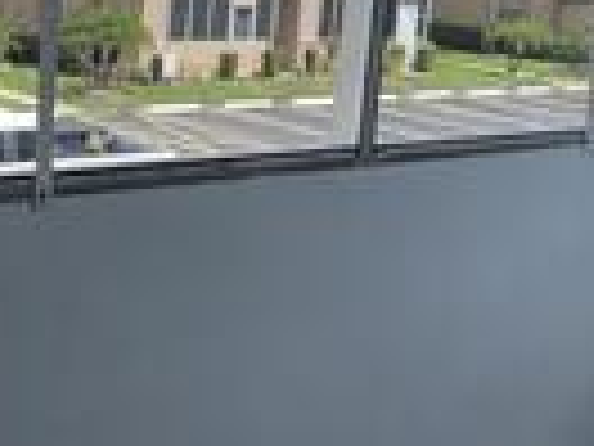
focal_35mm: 79
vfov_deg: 18.6
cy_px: 185
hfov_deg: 23.7
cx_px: 9
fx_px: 1356
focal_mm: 4.2
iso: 32
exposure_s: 1/1984
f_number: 1.6
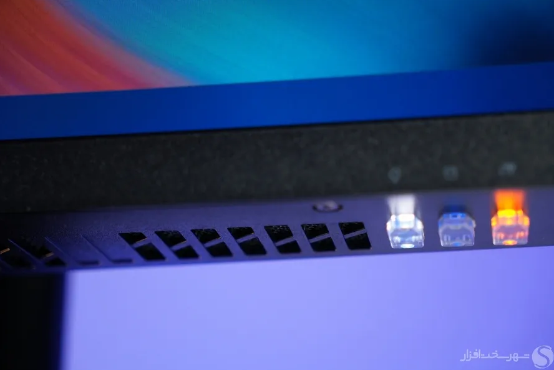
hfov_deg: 26.7
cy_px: 186
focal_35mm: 76
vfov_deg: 17.9
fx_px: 1169
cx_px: 278
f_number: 2.8
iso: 640
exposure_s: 1/80
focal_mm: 50
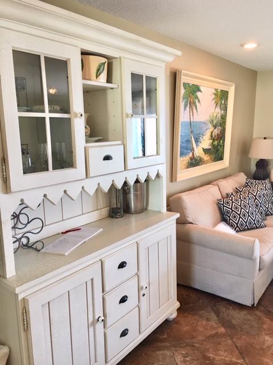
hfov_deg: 48.2
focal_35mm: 29
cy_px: 182
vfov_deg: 61.7
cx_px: 136
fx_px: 305
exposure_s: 1/30
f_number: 2.2
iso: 64
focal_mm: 4.15
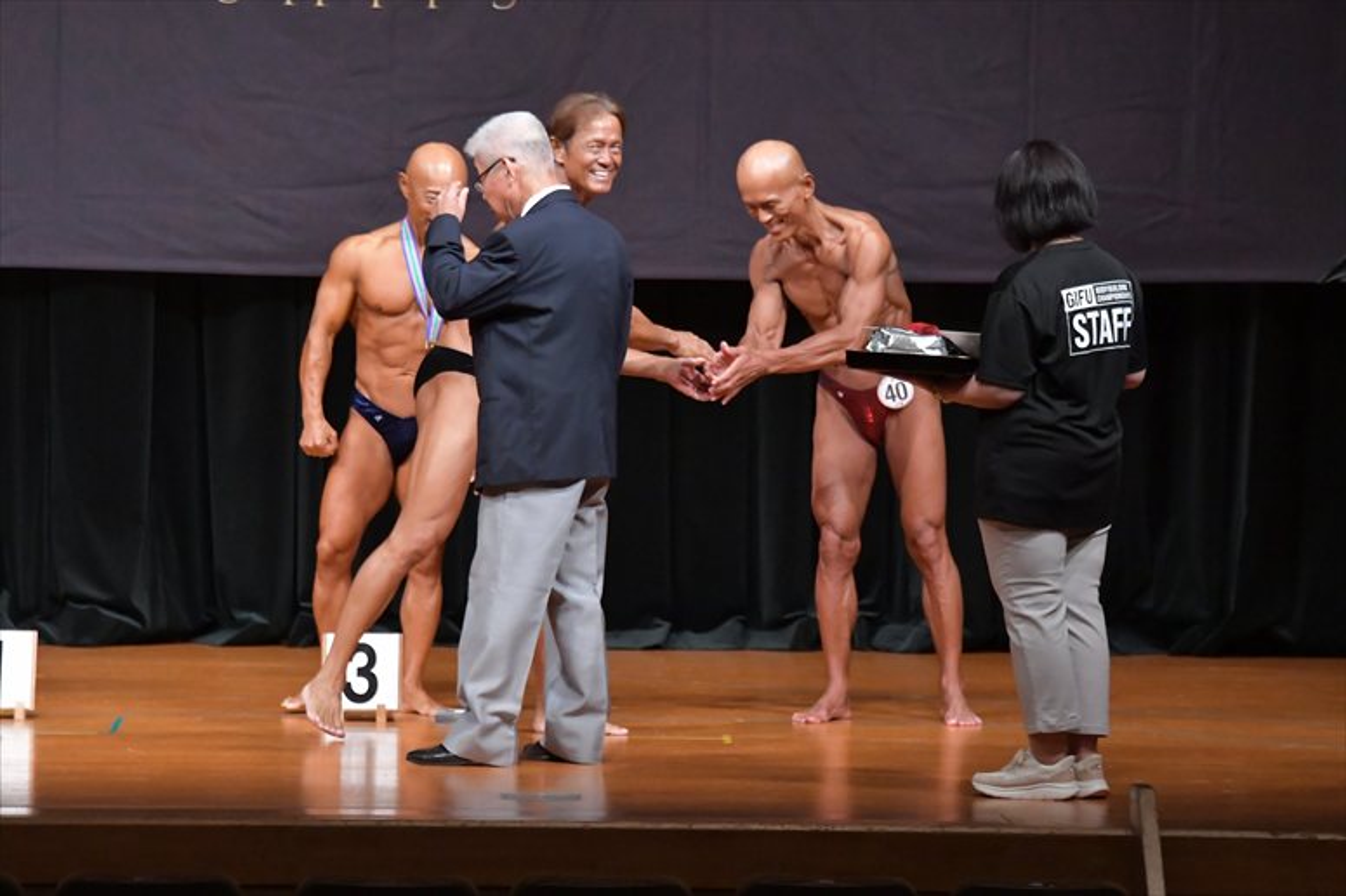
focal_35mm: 225
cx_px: 673
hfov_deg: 9.2
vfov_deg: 6.1
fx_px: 8409
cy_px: 448
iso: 6400
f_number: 5.6
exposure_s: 1/400
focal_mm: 150
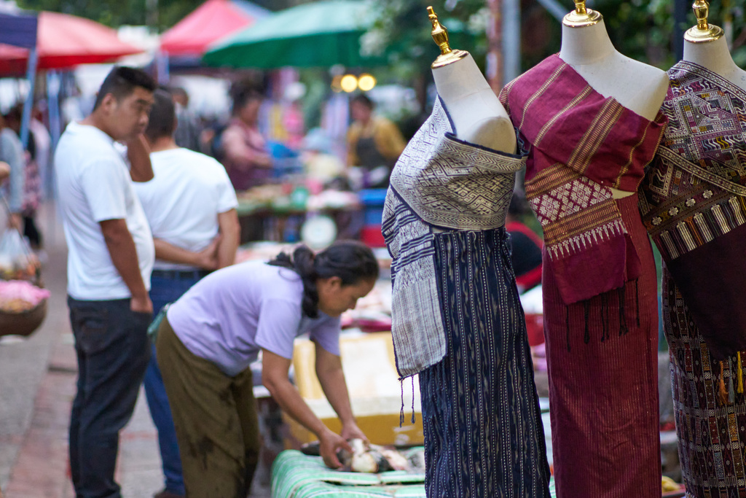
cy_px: 249
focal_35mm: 127
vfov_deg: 10.8
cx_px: 373
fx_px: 2632
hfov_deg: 16.1
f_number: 1.8
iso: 4000
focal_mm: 85
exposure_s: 1/500
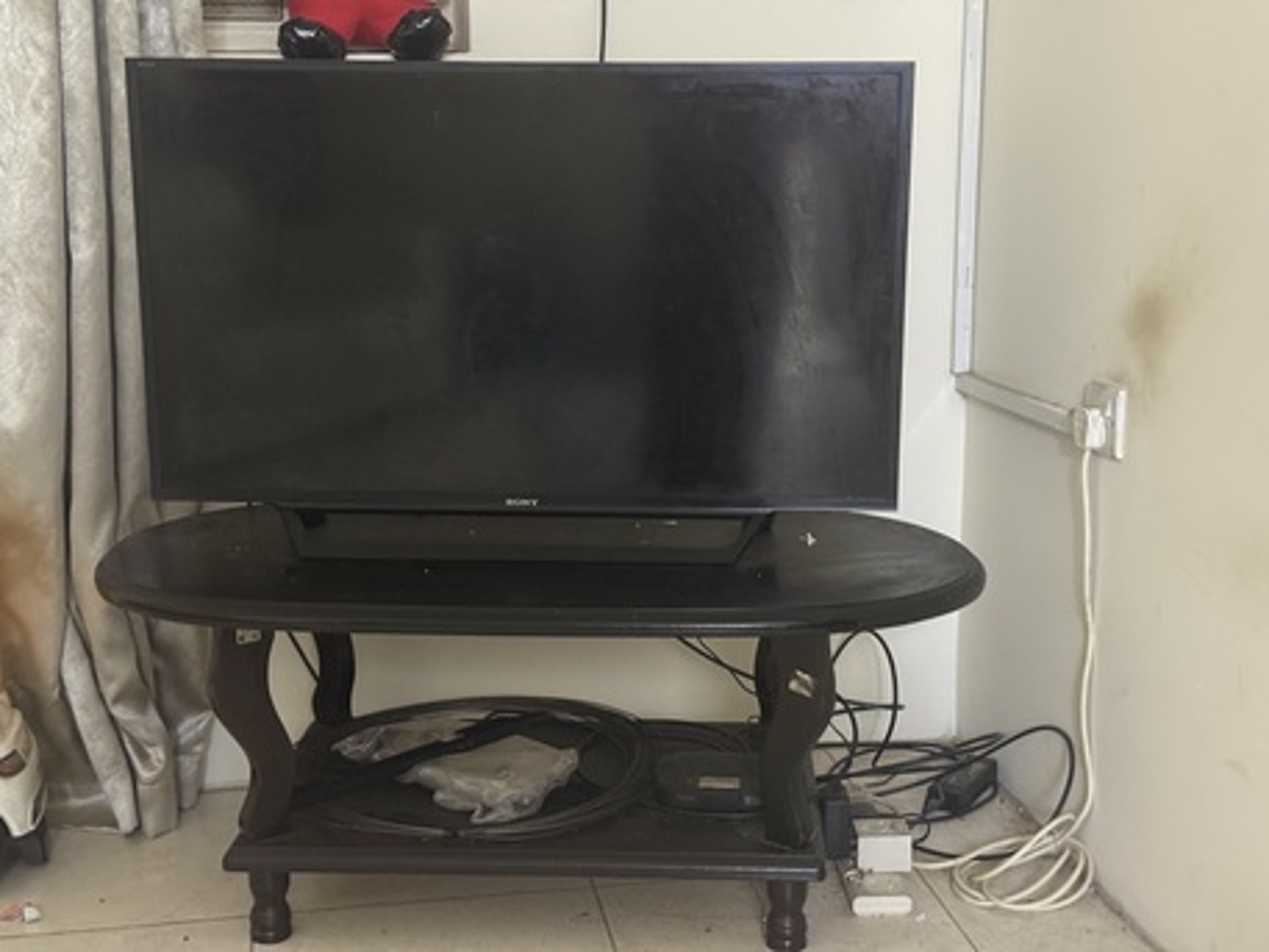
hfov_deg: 39.6
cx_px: 634
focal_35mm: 48
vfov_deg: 30.3
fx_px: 1760
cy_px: 476
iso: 640
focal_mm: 6.76
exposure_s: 1/20
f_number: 1.78
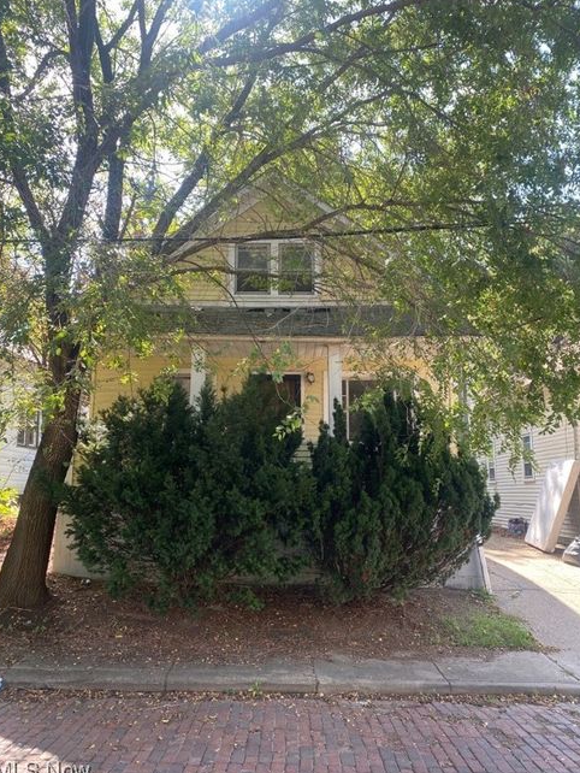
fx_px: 603
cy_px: 392
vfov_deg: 65.3
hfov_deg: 51.4
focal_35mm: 27
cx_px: 288
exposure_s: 1/122
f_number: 1.8
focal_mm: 4.25
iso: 32
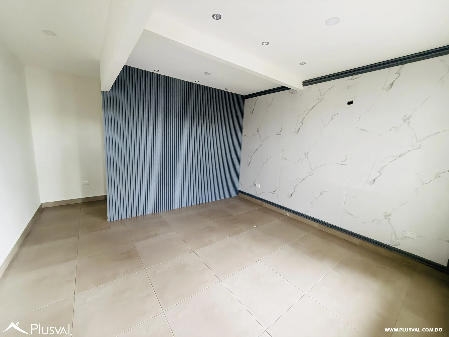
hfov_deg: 102.1
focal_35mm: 14
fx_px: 182
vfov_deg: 85.7
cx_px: 224
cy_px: 168
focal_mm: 2.22
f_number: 2.2
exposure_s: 1/39
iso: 400
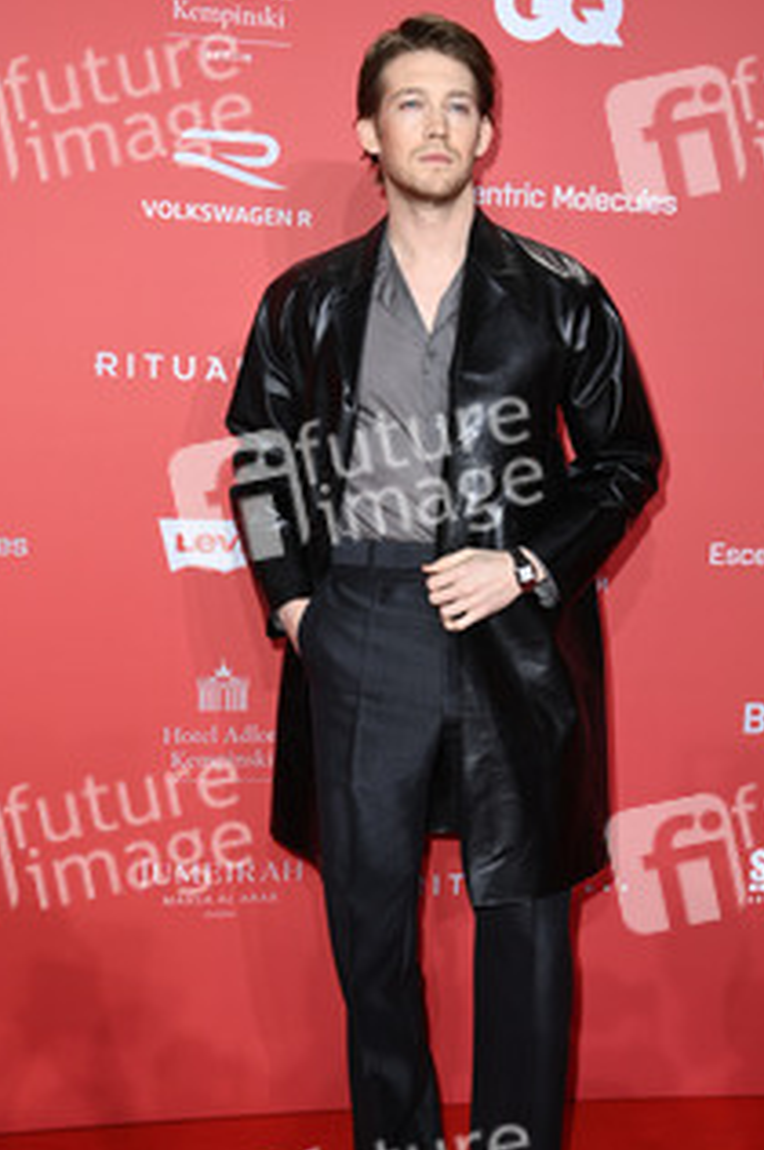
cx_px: 462
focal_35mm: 57
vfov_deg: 35.0
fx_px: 1818
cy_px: 666
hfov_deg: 23.7
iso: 1000
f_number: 5.6
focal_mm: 45
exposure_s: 1/250
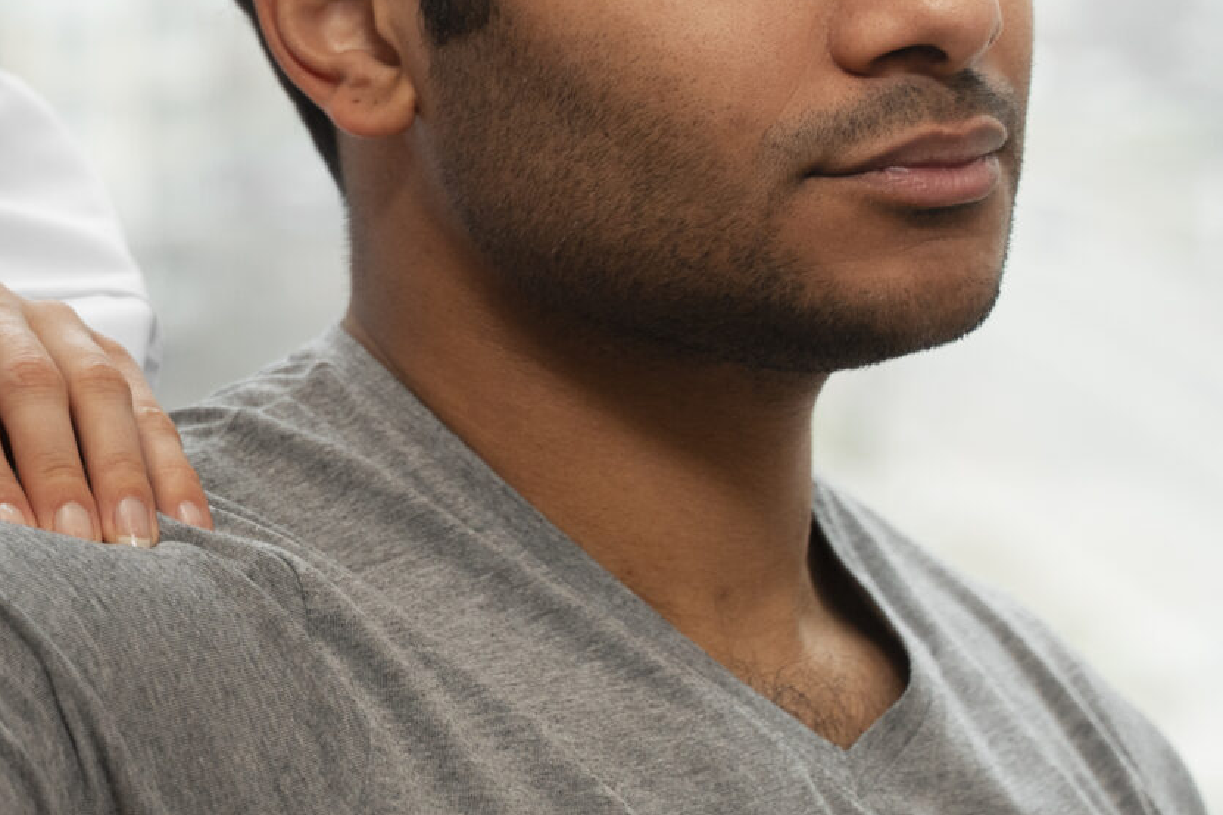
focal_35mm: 151
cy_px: 355
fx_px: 5129
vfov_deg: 9.1
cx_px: -567
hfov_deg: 12.9
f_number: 2.8
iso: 400
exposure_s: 1/160
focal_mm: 49
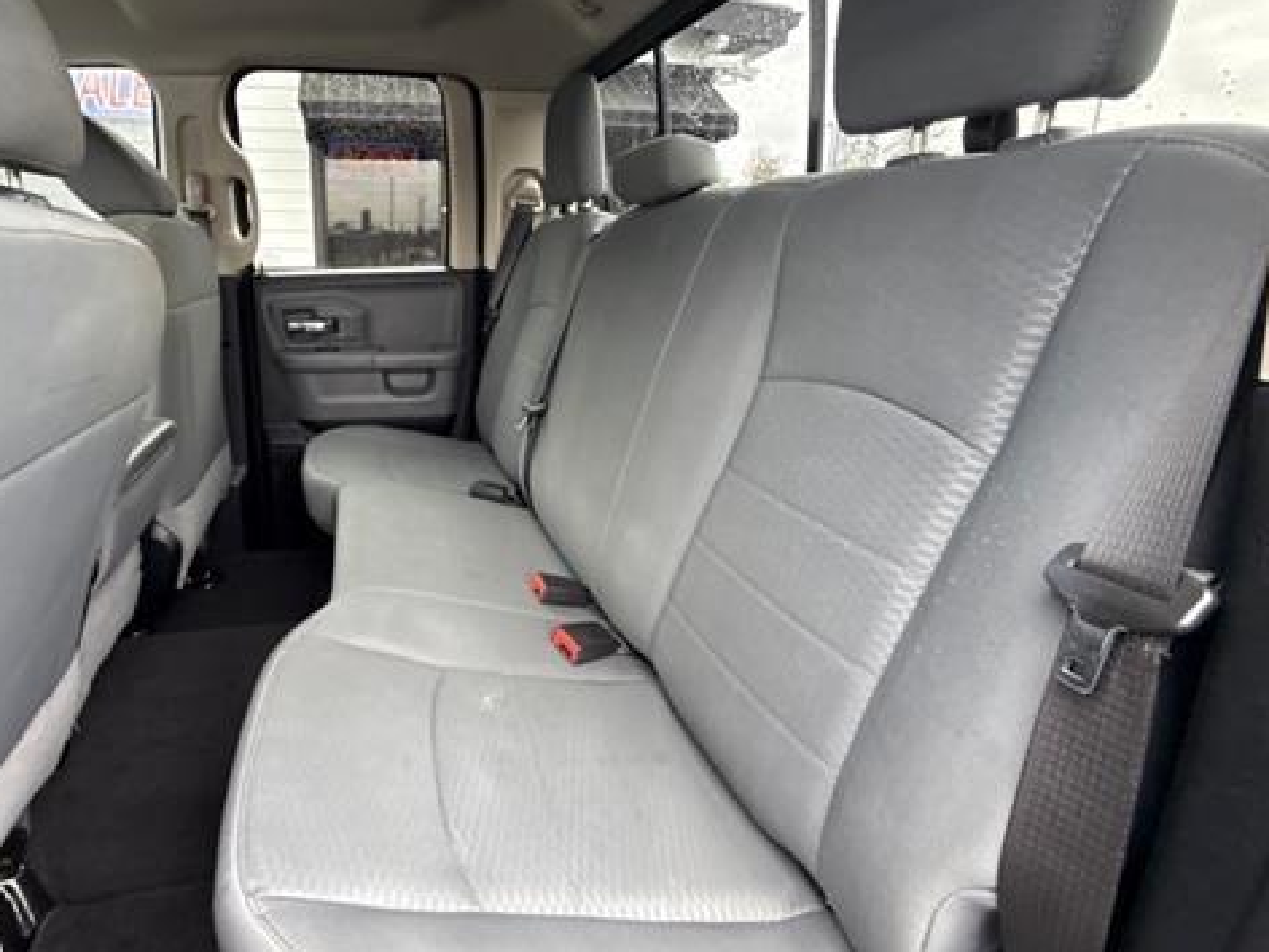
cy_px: 460
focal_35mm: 19
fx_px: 697
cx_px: 457
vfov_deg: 68.7
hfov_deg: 82.6
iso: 320
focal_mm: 2.22
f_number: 2.2
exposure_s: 1/75
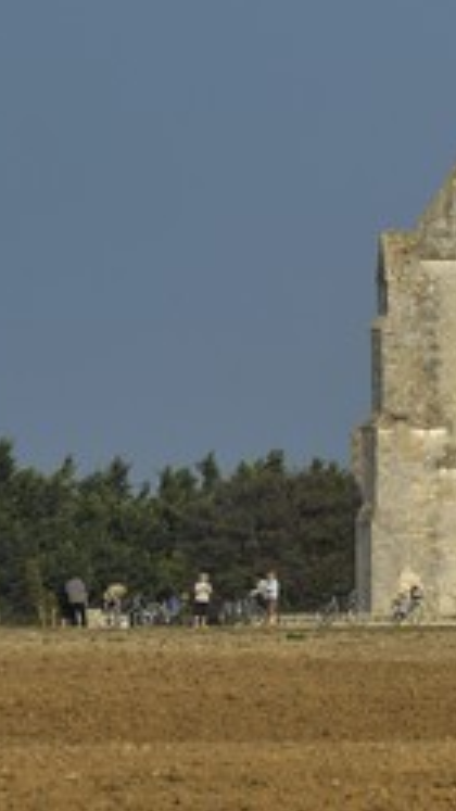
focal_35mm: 505
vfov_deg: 4.3
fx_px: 10859
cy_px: 358
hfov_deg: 2.4
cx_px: 640
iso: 100
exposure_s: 1/400
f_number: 6.7
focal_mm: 190
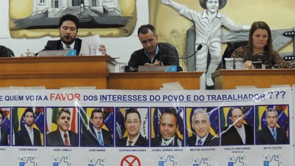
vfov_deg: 17.2
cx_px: 105
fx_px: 548
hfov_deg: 30.0
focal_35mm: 70
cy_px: 103
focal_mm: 7.6
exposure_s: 1/30
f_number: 3.4
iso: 400
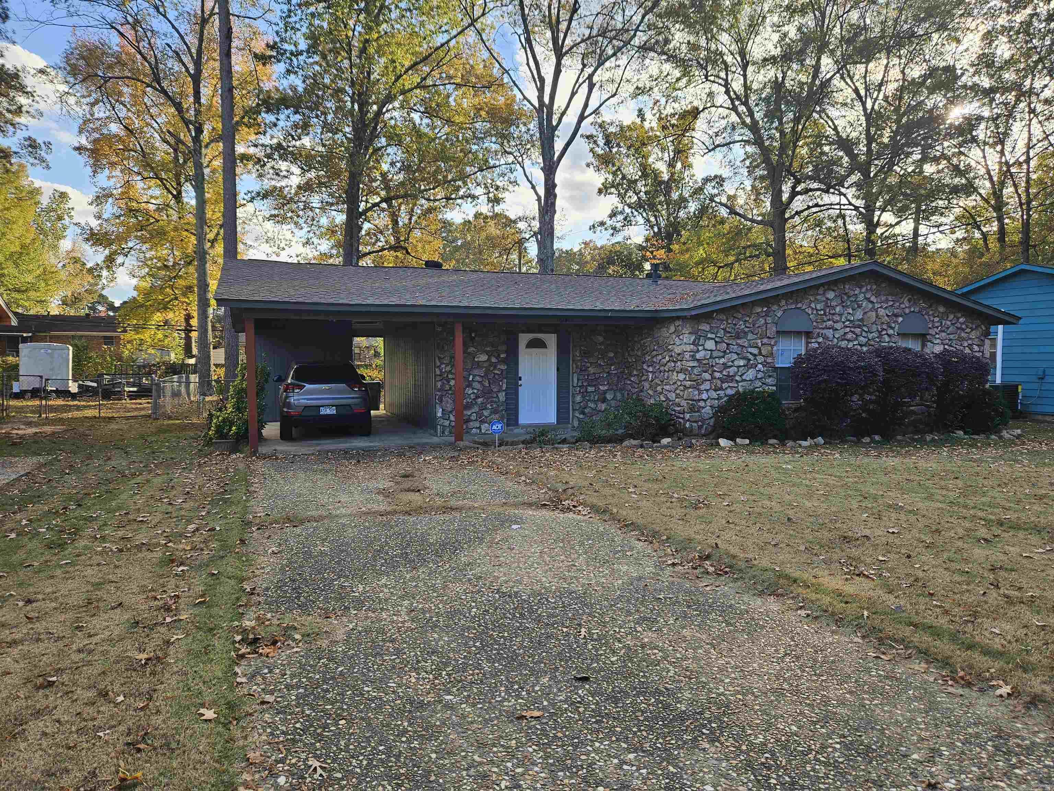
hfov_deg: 73.9
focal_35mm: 23
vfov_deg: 58.9
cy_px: 396
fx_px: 700
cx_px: 527
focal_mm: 5.4
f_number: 1.8
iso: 25
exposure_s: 1/494
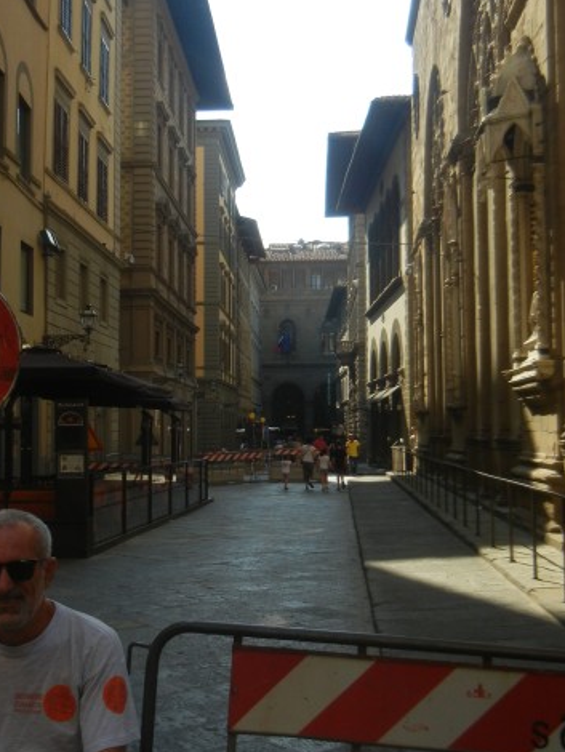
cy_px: 378
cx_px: 238
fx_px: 1065
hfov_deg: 29.7
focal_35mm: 49
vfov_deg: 38.9
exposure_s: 1/784
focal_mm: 5.4
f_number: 3.5
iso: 160
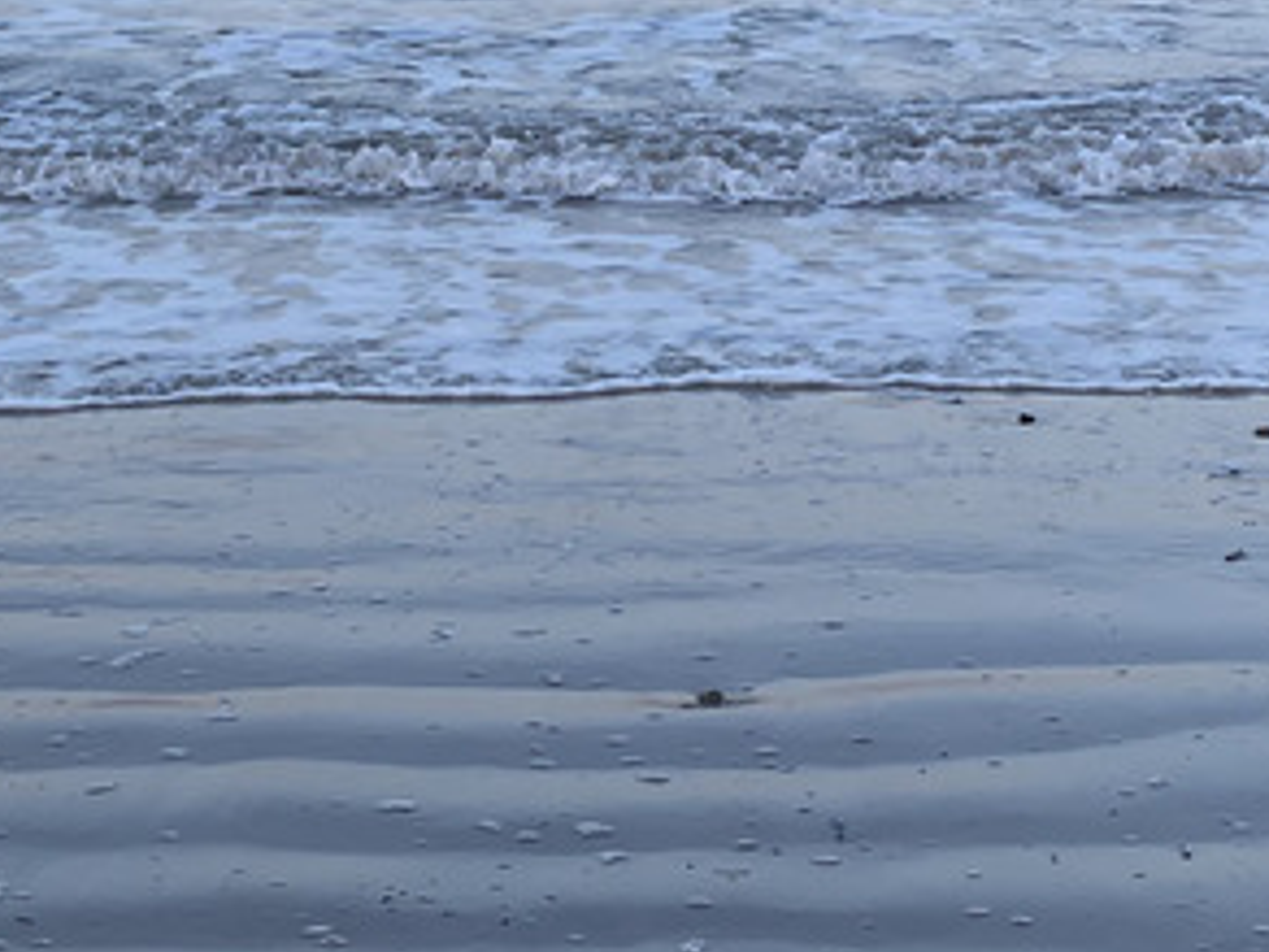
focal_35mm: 89
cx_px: 513
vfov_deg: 16.4
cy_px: 126
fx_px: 3263
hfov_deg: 22.0
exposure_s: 1/298
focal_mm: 4.2
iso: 32
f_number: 1.6
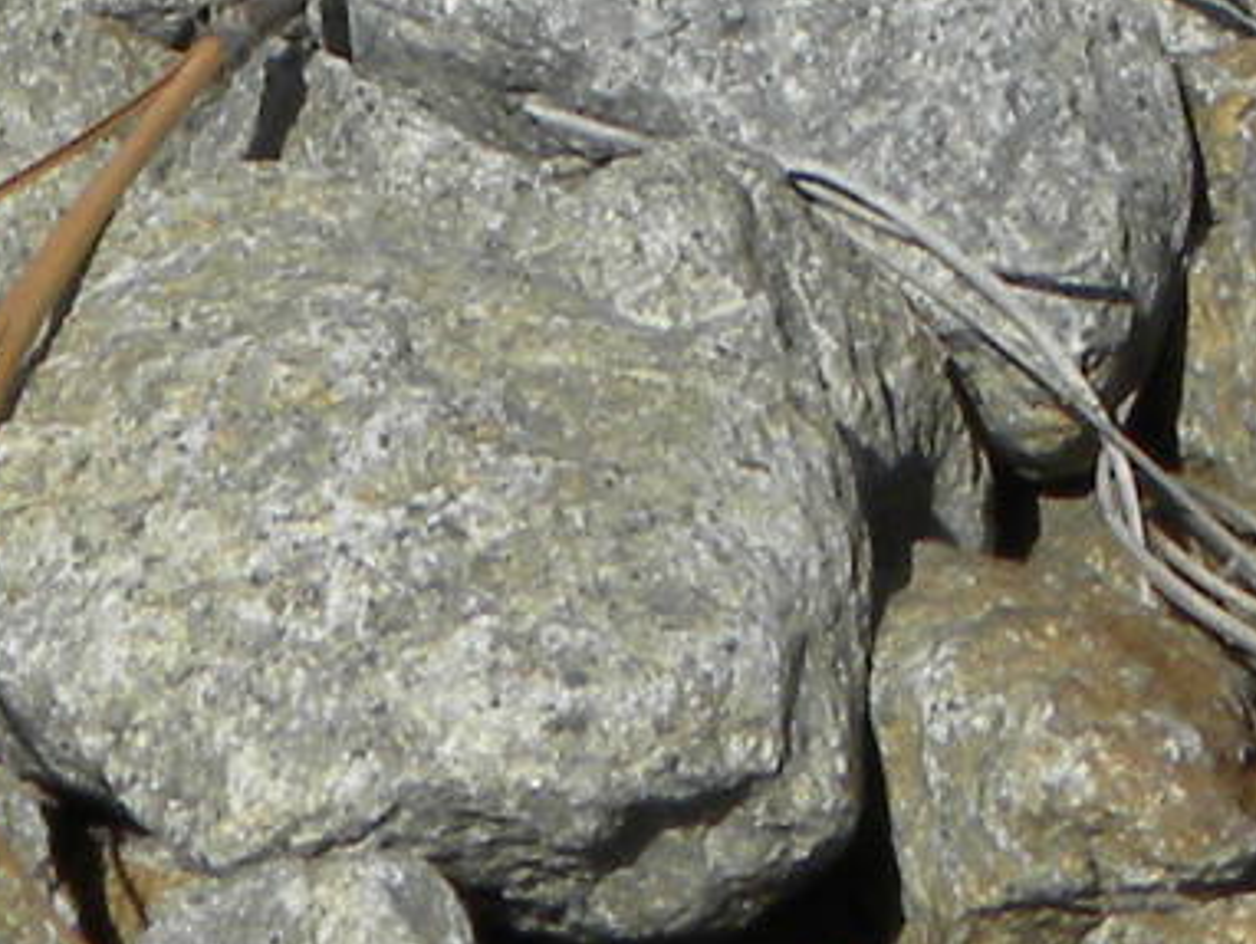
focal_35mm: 312
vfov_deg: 4.6
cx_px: -309
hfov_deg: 6.3
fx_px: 11328
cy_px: -1740
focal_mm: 8.2
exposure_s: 1/388
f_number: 5.6
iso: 64
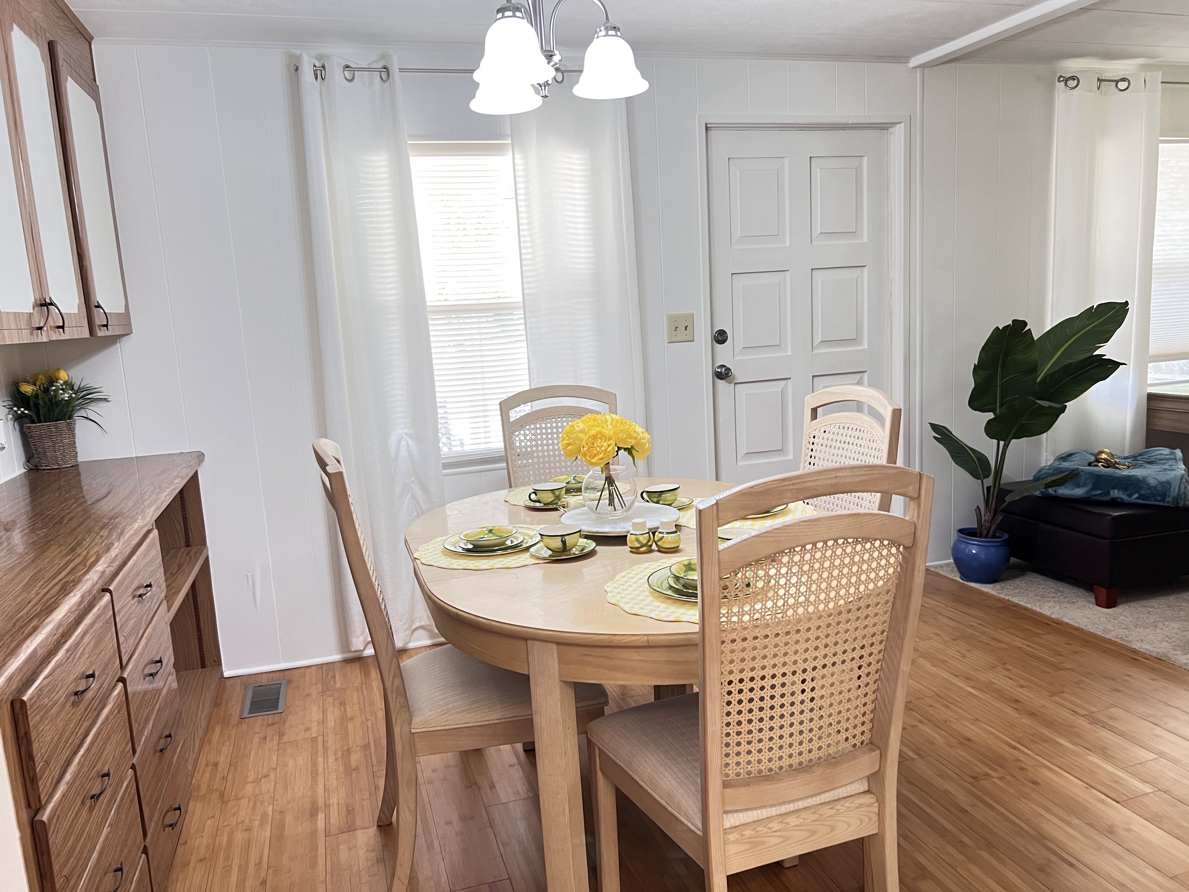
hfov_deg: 67.3
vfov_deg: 53.1
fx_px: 893
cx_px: 594
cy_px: 446
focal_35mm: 26
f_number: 1.5
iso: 250
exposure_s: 1/60
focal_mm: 5.7
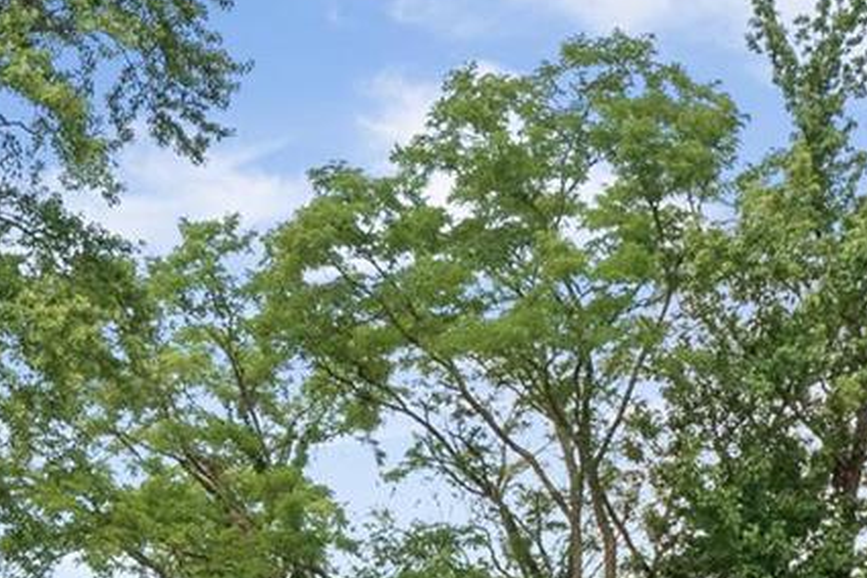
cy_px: 1056
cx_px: -88
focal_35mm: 113
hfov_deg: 17.5
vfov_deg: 11.2
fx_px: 2720
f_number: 8
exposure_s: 1/320
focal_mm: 15
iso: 400
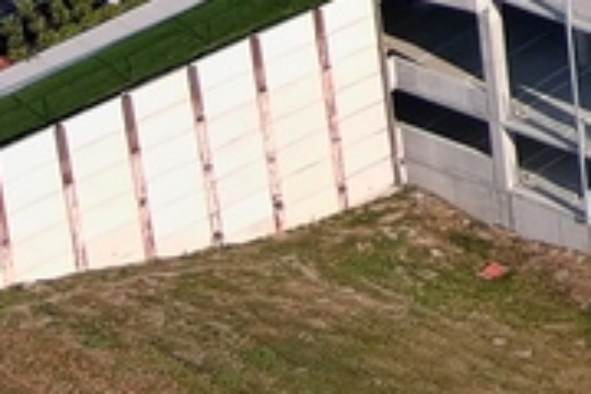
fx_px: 3447
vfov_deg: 6.1
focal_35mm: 210
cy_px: -685
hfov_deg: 8.3
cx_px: 1770
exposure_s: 1/50
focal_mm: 10.57
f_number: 2.8
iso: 100
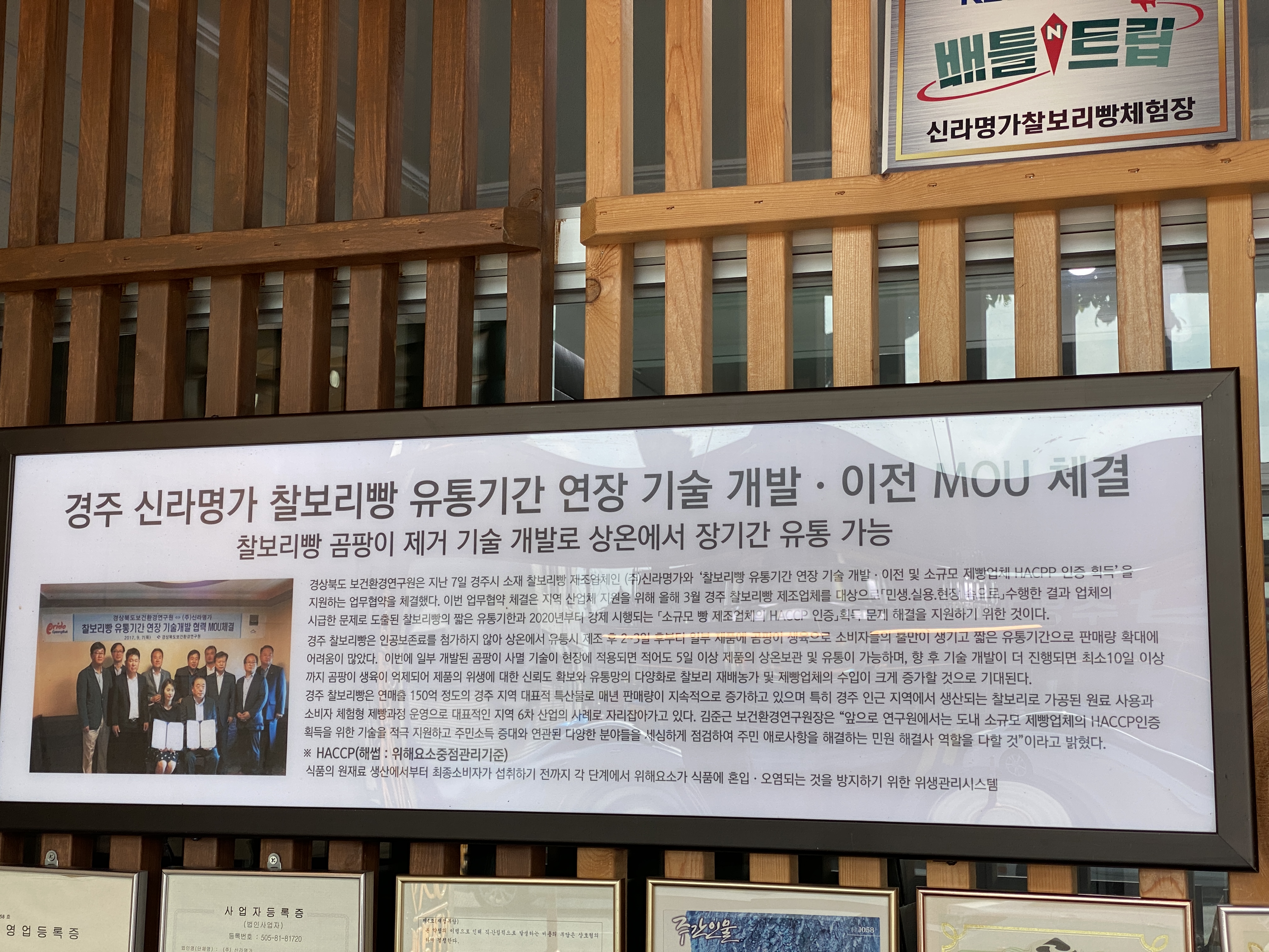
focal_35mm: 52
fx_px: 1906
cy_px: 476
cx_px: 634
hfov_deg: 36.8
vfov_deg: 28.0
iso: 20
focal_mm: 6
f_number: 2
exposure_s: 1/204
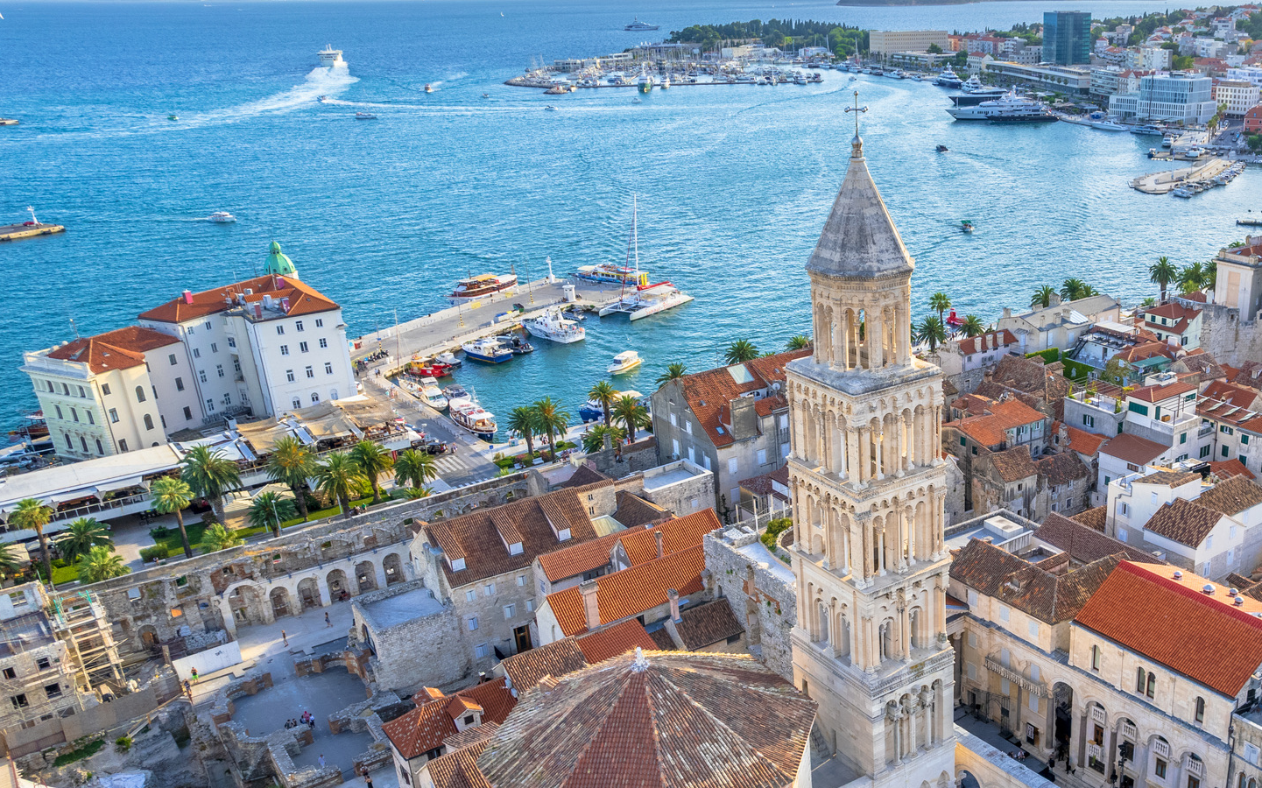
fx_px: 1135
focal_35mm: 33
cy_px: 492
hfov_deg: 55.7
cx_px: 924
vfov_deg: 38.1
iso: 100
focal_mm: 8.38
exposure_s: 1/60
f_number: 2.8
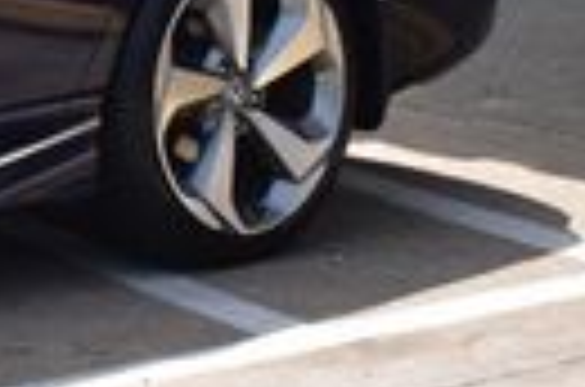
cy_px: -104
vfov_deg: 5.9
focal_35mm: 229
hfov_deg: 8.5
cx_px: -630
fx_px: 3720
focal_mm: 31
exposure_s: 1/400
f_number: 11
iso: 400
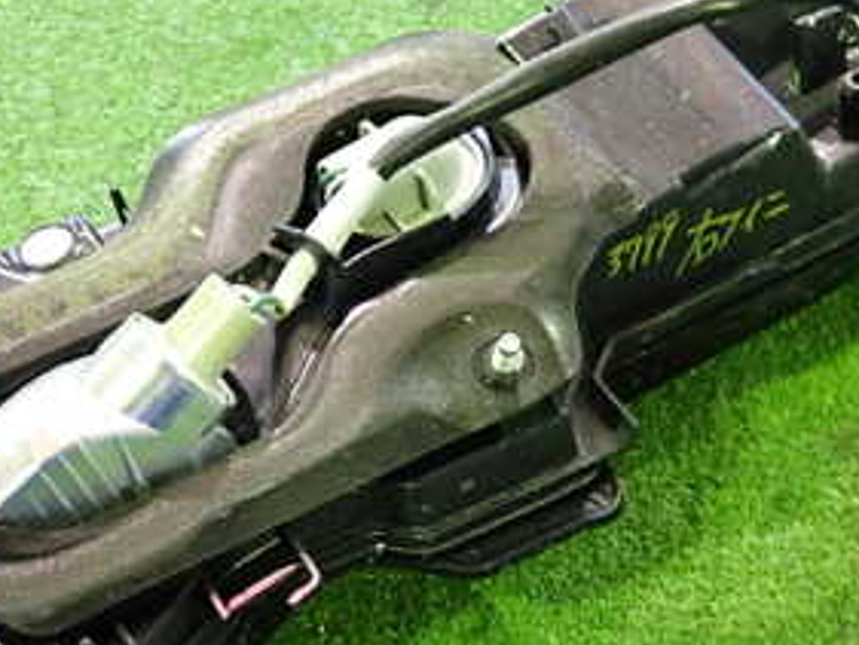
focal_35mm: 64
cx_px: 336
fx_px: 1589
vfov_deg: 22.8
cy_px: 431
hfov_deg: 30.2
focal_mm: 5.4
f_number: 2.3
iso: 640
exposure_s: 1/30
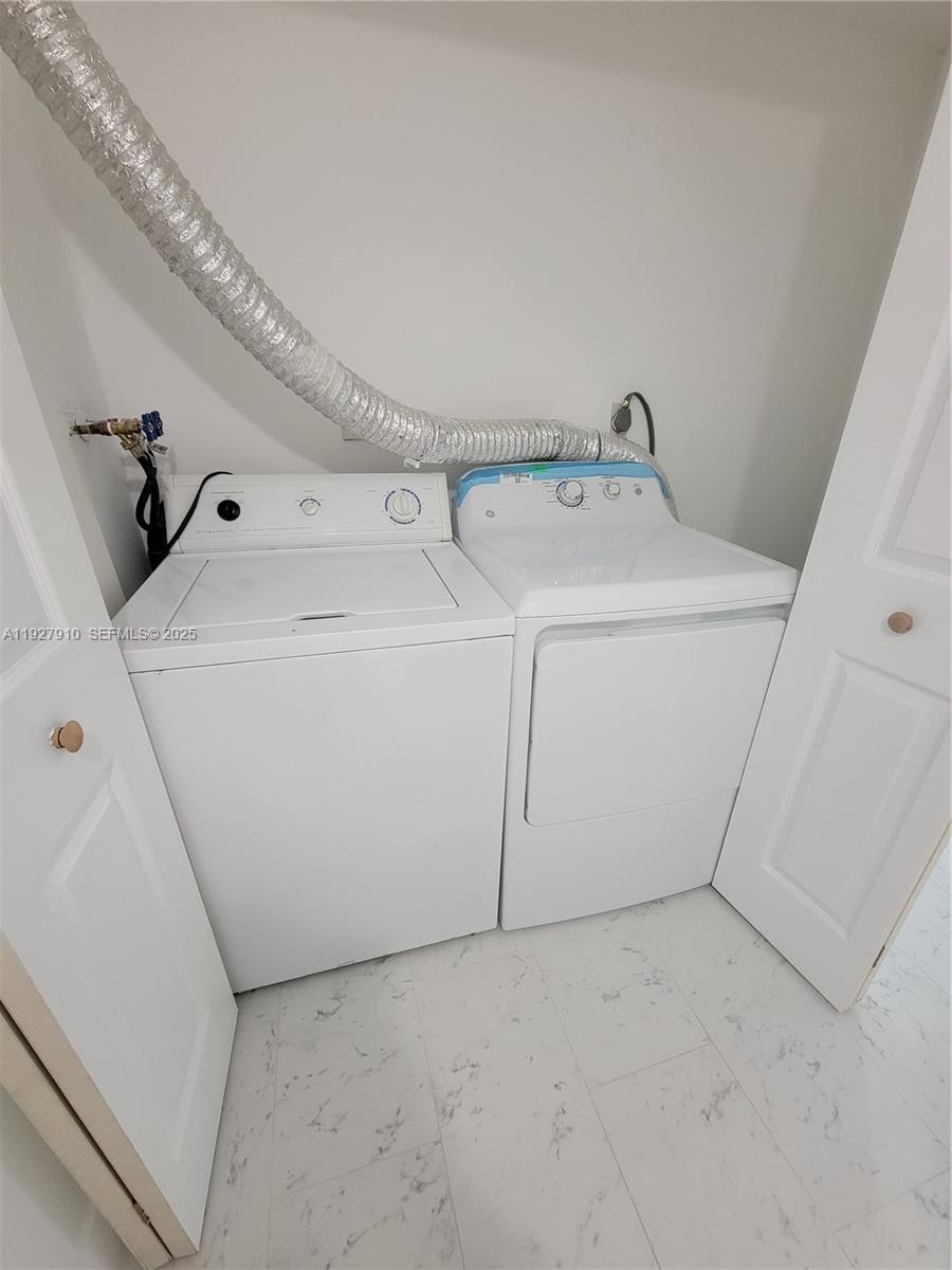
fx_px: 477
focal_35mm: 13
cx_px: 476
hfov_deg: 89.9
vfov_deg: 106.2
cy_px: 635
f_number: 2.2
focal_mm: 2.2
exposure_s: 1/30
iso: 500
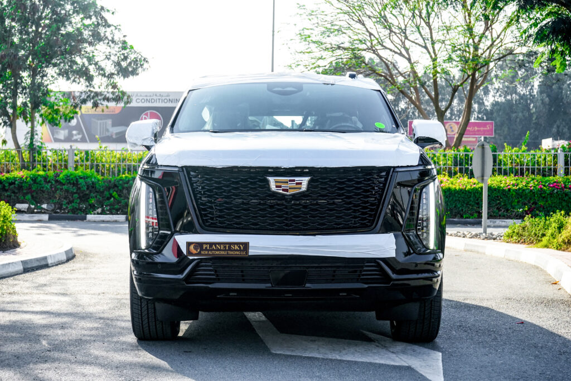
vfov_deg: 19.5
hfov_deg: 28.8
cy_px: 190
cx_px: 286
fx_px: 1110
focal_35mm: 70
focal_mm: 70
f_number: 9
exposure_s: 1/640
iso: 800
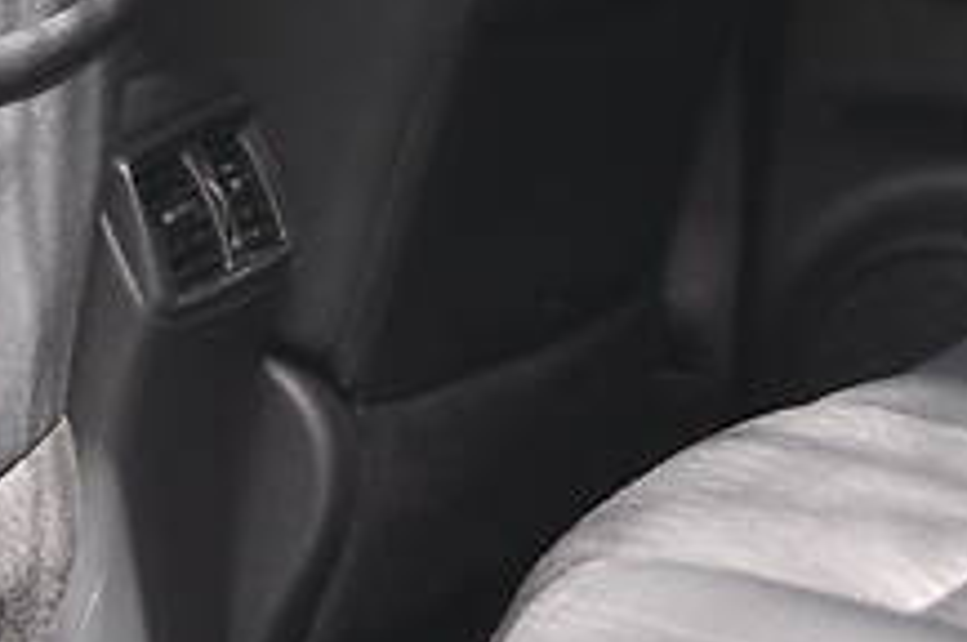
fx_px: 7403
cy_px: -221
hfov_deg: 7.5
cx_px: 499
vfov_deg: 4.9
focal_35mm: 276
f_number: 1.8
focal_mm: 50
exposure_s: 1/1000
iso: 250
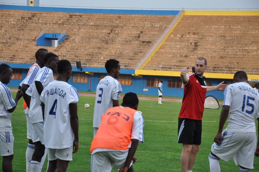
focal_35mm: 114
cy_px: 86
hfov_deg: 18.0
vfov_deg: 12.1
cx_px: 130
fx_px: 816
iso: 500
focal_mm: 75
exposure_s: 1/320
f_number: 5.3
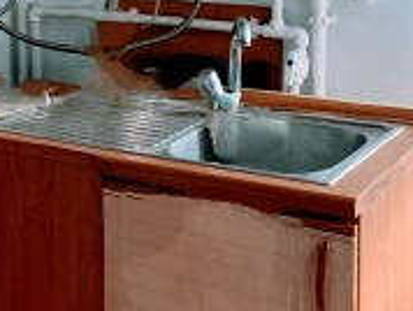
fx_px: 1087
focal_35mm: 91
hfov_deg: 20.4
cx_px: -49
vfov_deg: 15.8
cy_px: -37
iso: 400
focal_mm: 4.25
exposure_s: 1/60
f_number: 1.8
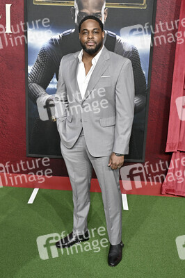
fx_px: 270
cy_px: 139
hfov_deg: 37.8
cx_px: 92
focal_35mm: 35
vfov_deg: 54.5
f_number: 6.3
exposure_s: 1/400
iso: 400
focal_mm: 35
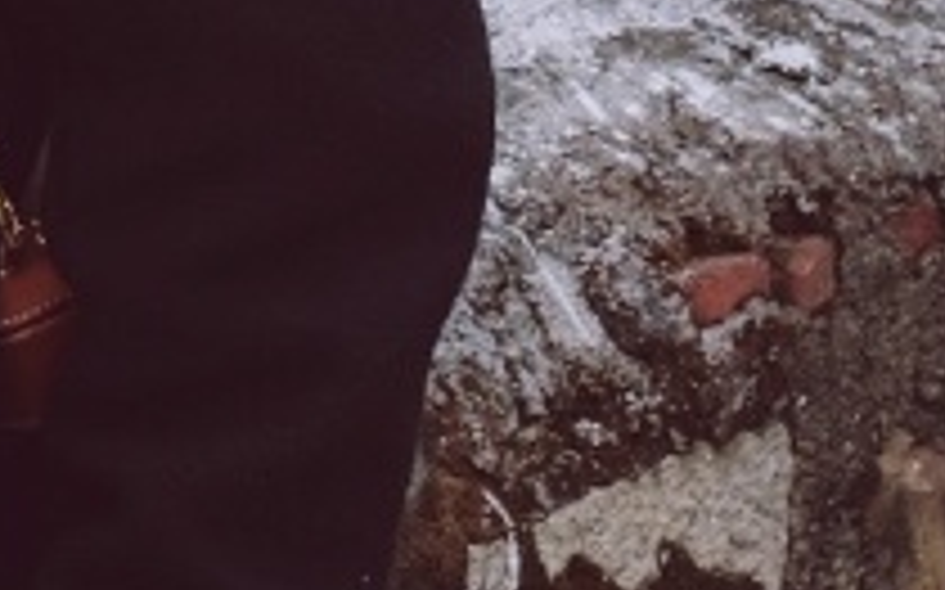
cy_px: -1018
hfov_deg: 10.1
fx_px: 5251
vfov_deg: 6.0
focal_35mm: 204
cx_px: -162
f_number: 3.6
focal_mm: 23
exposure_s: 1/150
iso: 100
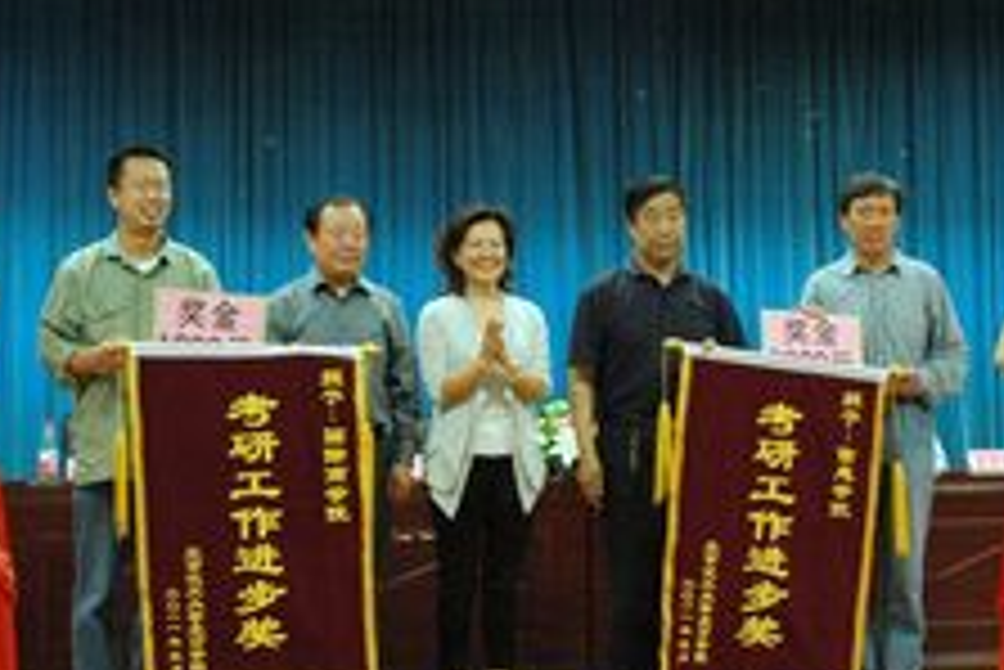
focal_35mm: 79
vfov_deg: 17.3
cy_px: 322
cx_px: 513
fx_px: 2205
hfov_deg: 25.7
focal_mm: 28
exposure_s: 1/60
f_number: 4.5
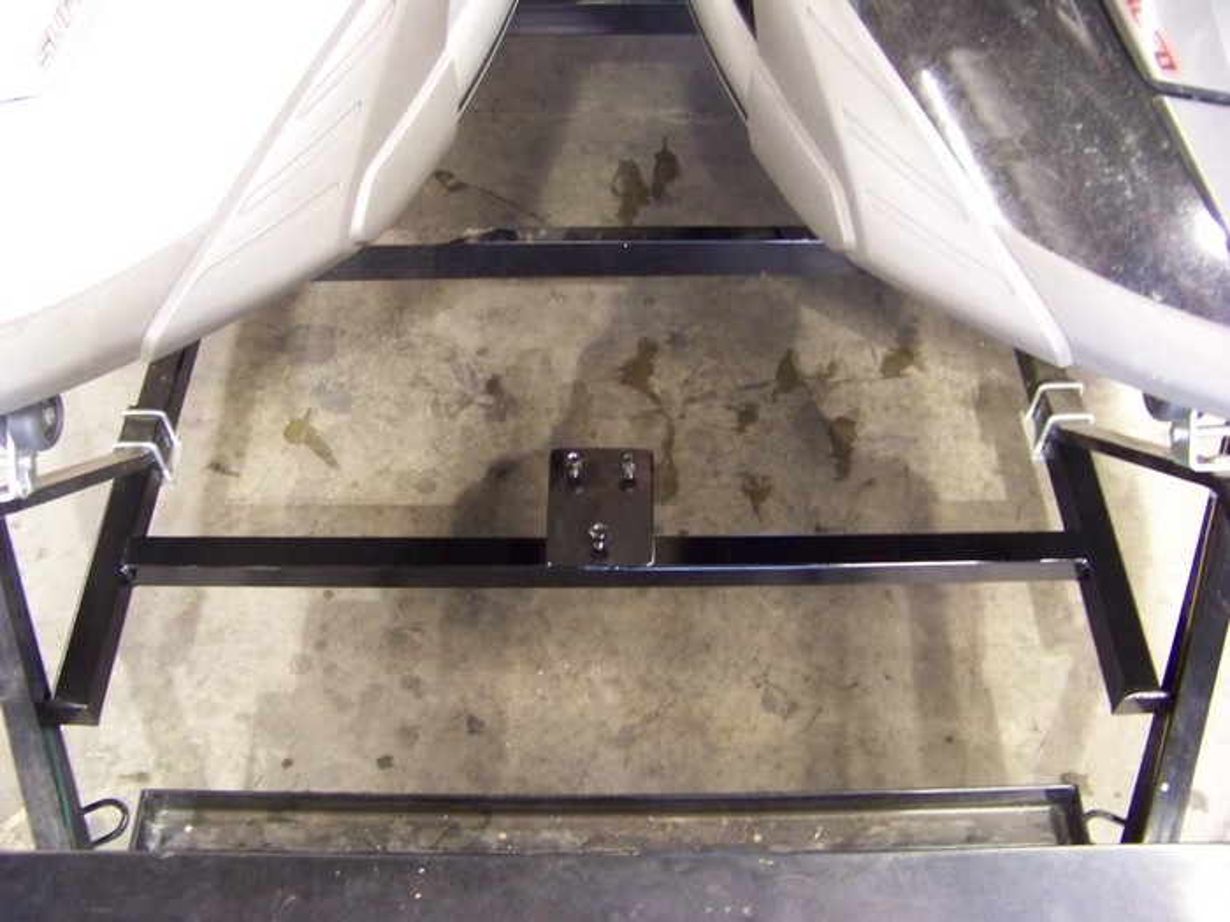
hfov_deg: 51.4
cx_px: 615
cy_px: 461
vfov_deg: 39.7
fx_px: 1279
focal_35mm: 36
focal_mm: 5.85
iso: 400
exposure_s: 1/4
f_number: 2.8
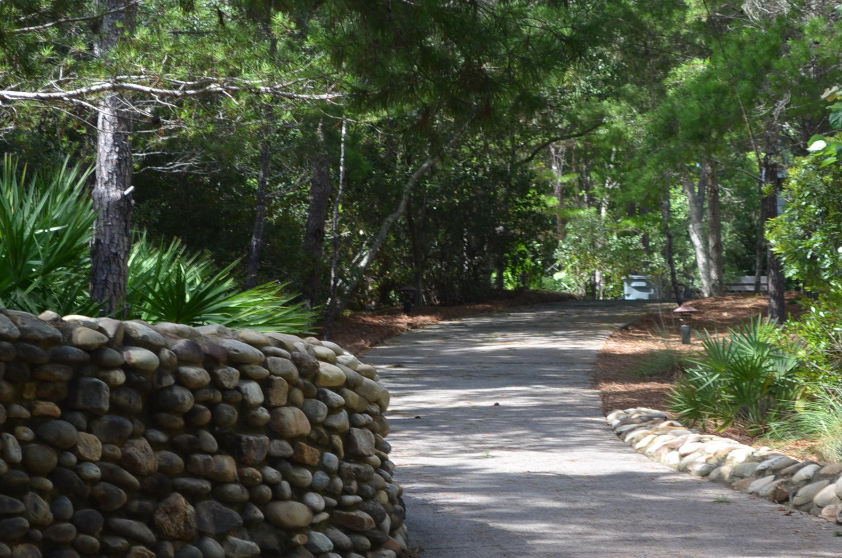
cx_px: 424
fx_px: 3006
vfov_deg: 10.6
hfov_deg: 15.9
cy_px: 283
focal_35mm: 129
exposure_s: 1/60
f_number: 5.6
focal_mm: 55
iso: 100
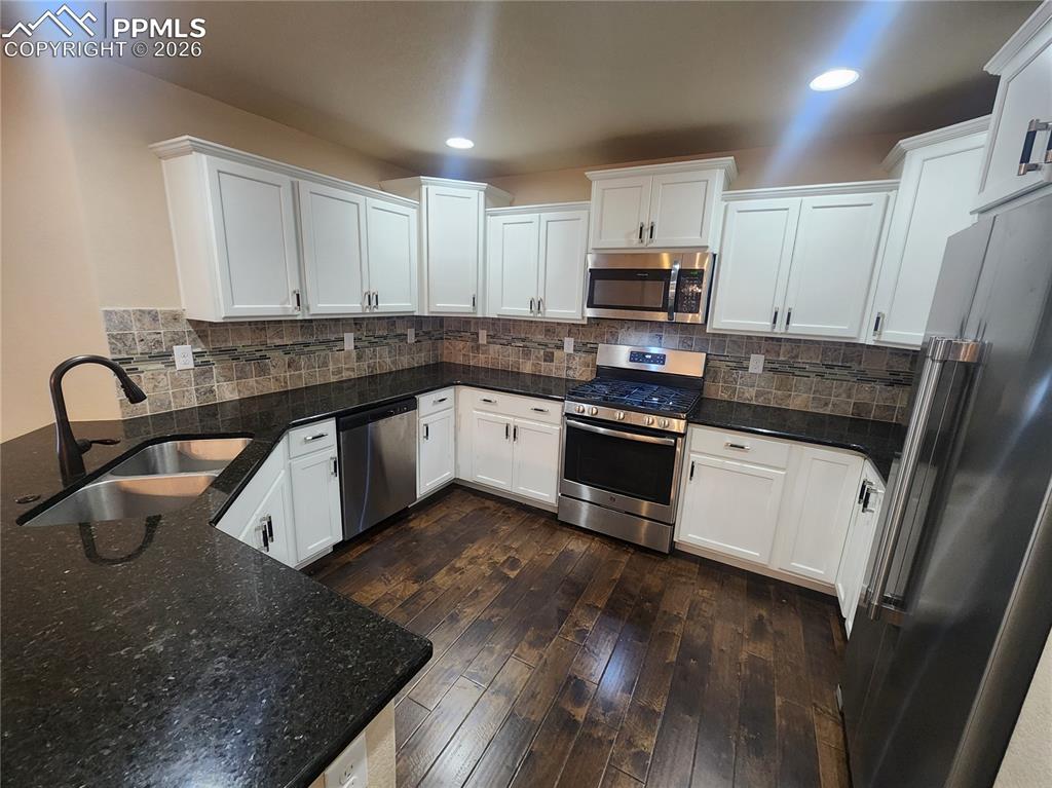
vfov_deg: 89.9
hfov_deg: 106.2
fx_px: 395
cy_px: 394
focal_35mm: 13
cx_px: 526
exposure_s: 1/40
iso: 320
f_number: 2.2
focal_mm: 2.2
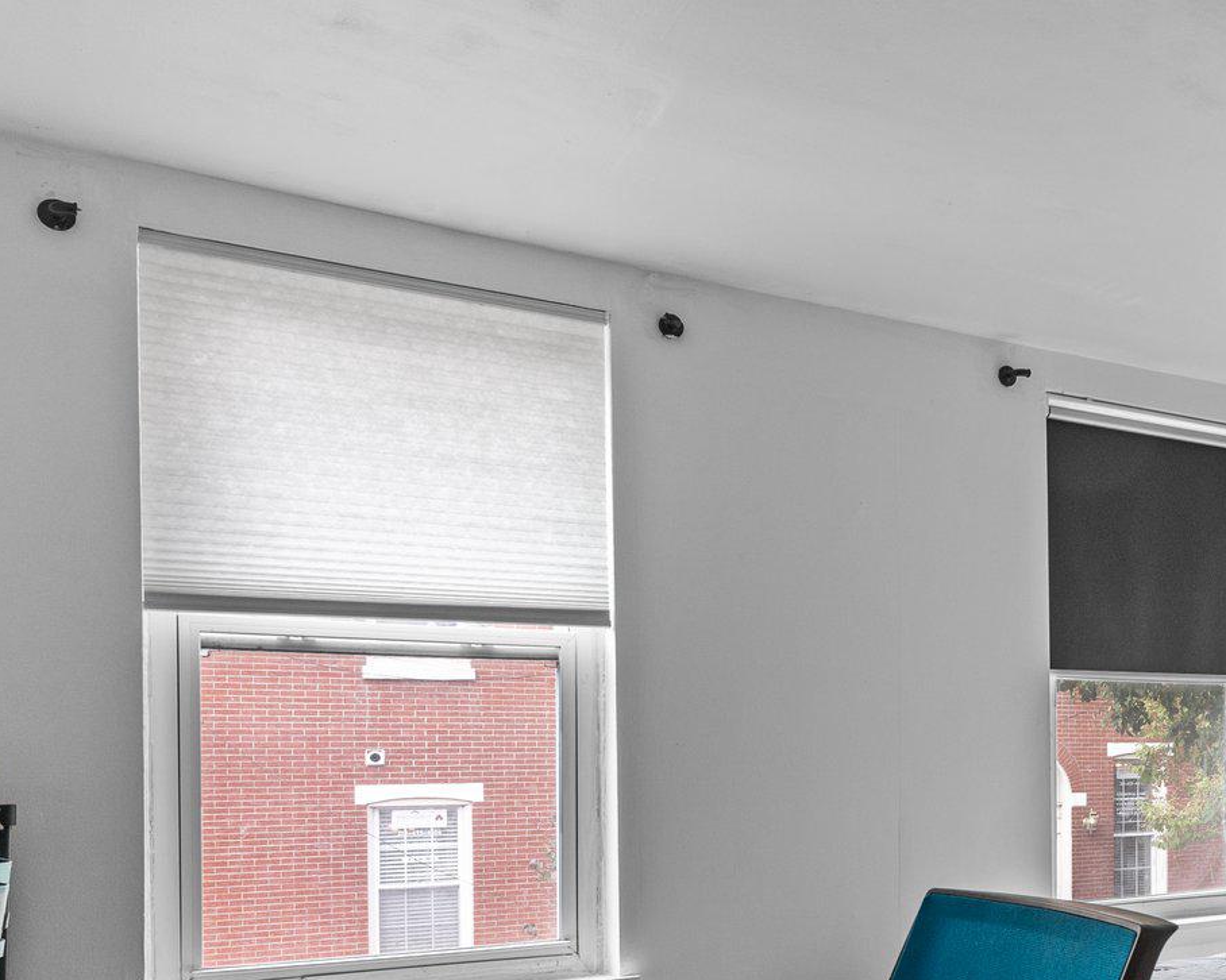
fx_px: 1306
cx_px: 1141
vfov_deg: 39.2
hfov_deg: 44.9
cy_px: 813
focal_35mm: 36
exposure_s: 1/25
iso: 400
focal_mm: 17
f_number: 8
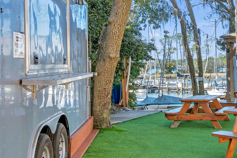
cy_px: 73
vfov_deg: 25.0
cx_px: 214
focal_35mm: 54
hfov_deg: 34.8
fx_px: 355
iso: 400
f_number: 8
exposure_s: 1/200
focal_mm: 28
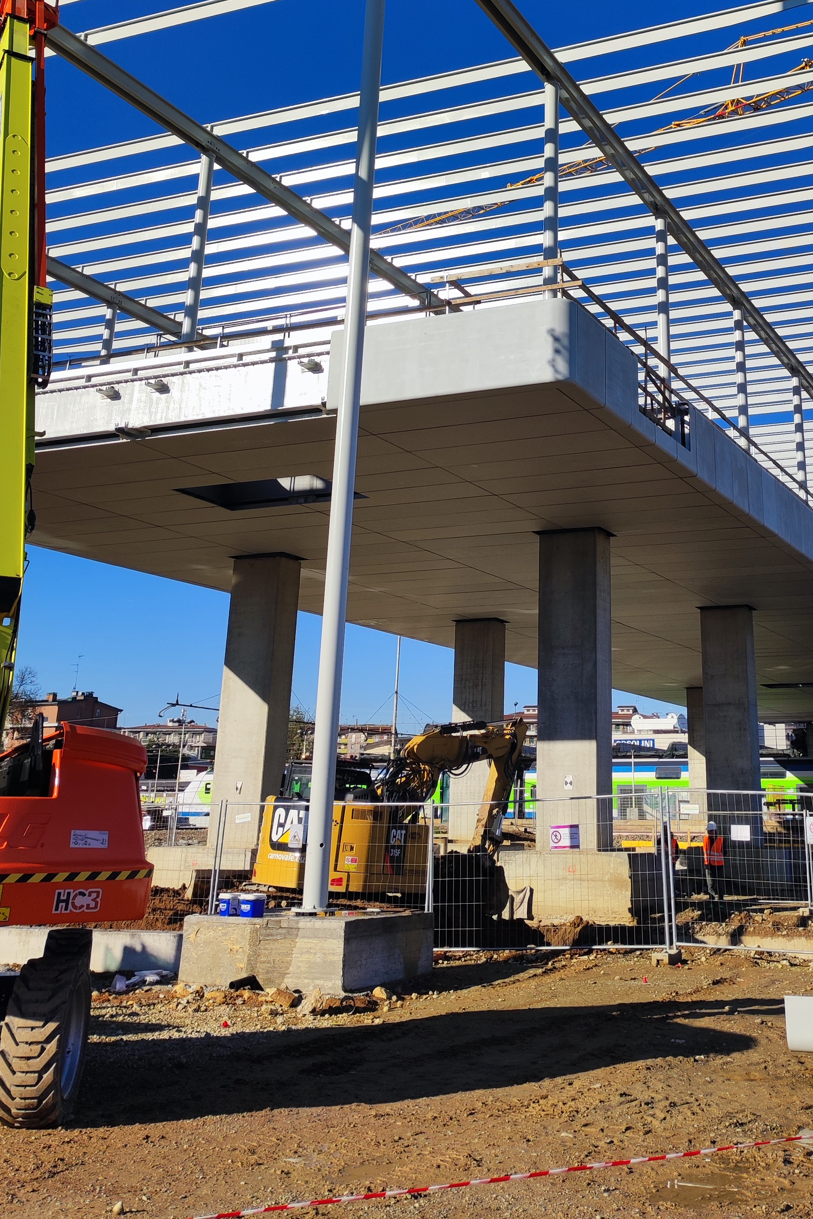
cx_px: 544
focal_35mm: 40
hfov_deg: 33.1
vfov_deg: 46.5
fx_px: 1355
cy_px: 287
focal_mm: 4.7
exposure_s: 1/1530
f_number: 1.79
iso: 50
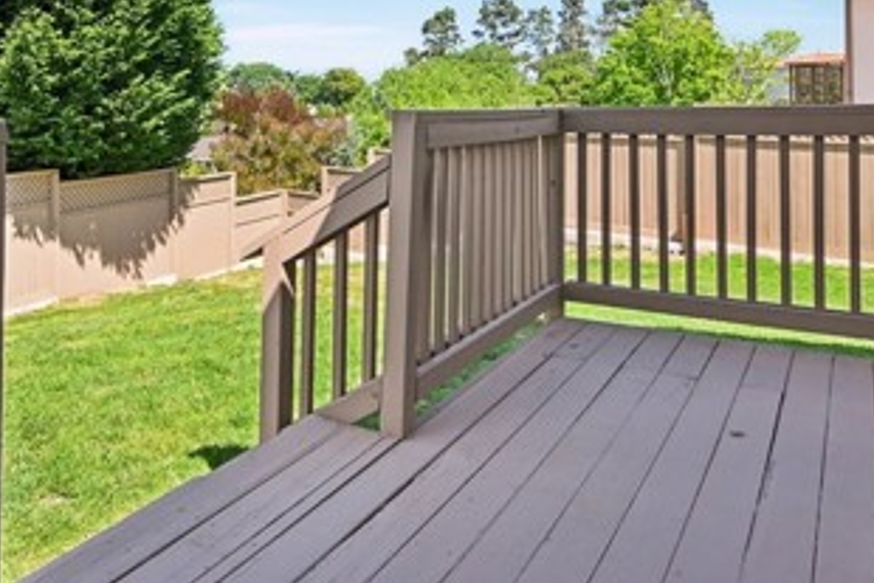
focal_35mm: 33
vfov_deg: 38.3
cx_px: 327
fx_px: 802
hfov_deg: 56.5
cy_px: 104
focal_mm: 16
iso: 250
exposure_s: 1/15
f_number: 25
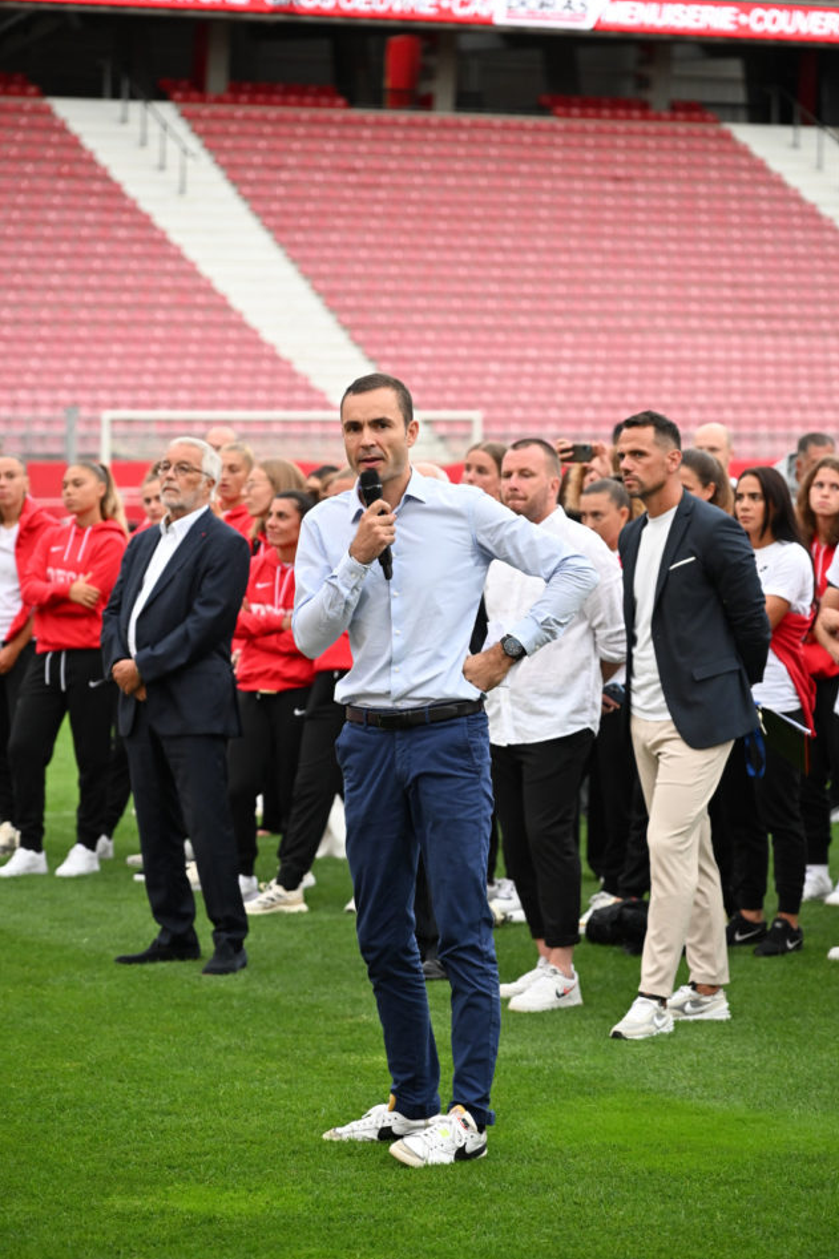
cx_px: 422
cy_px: 662
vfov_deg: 17.2
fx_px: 4161
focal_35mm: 119
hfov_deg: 11.5
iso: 1600
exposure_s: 1/640
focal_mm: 110
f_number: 4
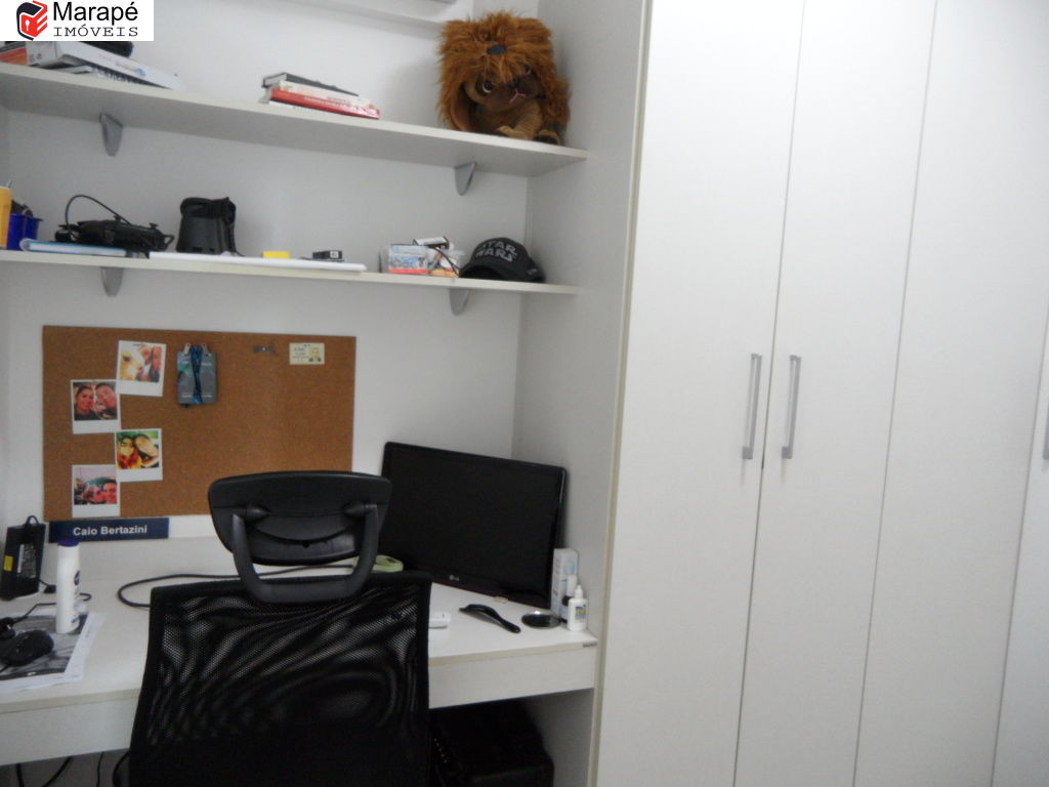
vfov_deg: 56.8
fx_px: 727
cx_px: 524
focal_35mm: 24
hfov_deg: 71.6
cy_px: 394
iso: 200
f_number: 2.9
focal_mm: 4.1
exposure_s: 1/30
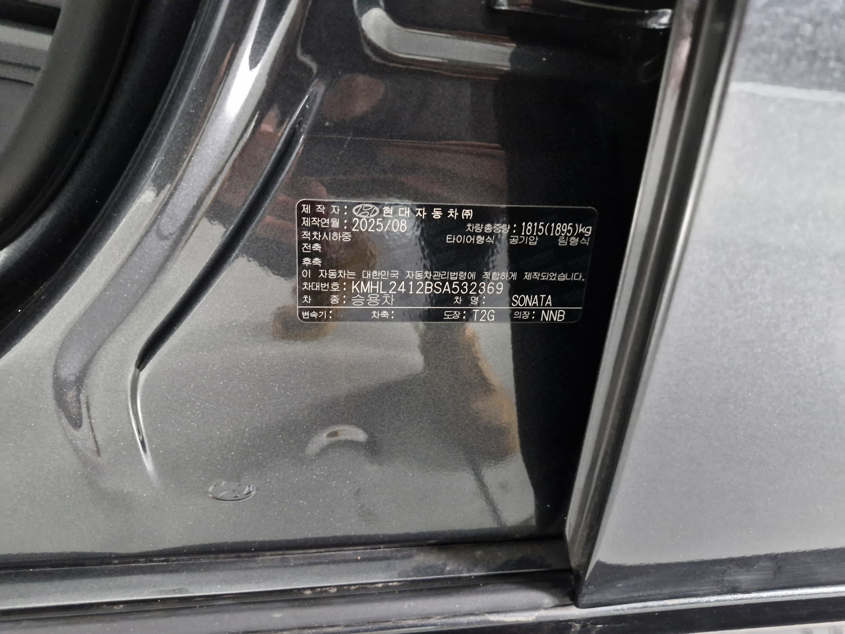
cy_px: 317
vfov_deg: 58.9
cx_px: 422
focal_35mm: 23
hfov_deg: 73.9
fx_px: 561
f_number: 1.8
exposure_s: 1/24
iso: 1250
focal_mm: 5.54
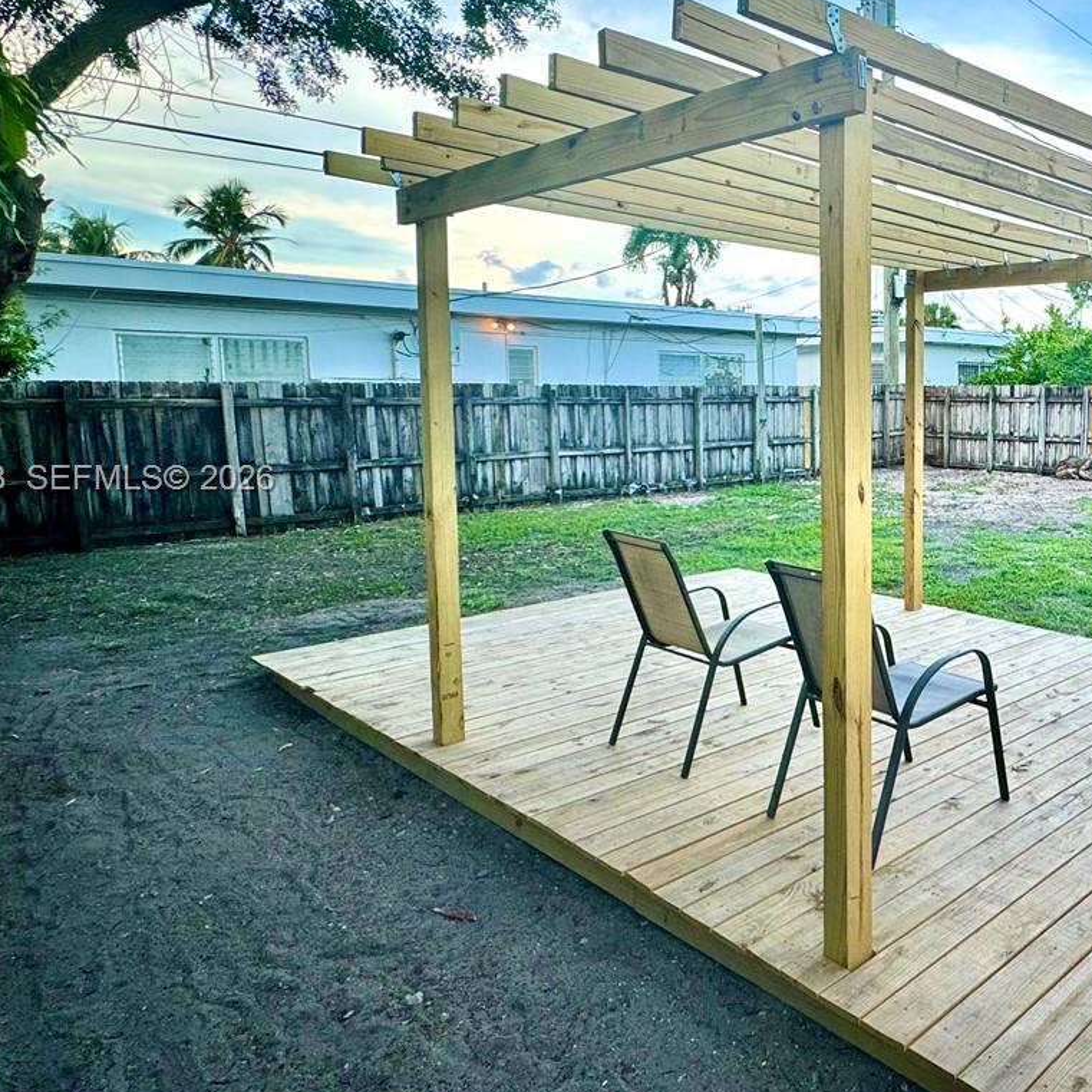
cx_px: 976
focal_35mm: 26
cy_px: 481
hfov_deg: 53.6
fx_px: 928
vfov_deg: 60.8
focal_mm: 2.22
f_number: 2.2
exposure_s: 1/120
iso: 100
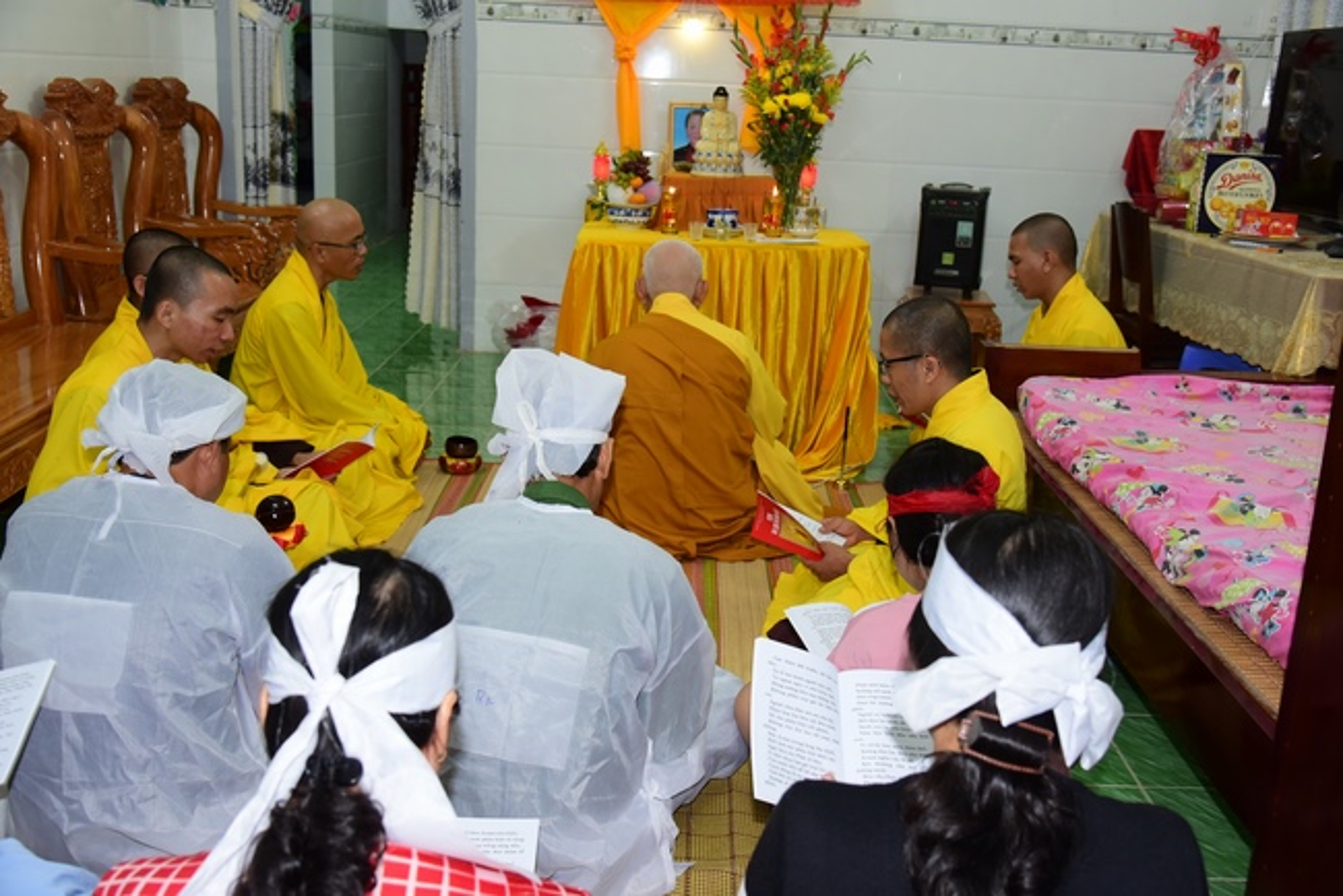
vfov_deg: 37.9
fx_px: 1306
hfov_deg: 54.4
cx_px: 672
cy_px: 448
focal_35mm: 35
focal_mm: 35
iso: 1000
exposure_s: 1/50
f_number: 5
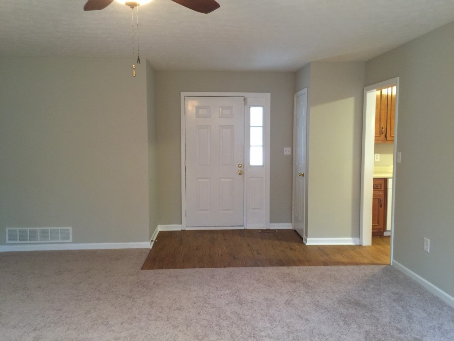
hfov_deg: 61.7
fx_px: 380
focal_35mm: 29
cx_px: 227
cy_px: 170
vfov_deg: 48.2
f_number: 2.2
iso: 64
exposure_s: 1/4
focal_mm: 4.15
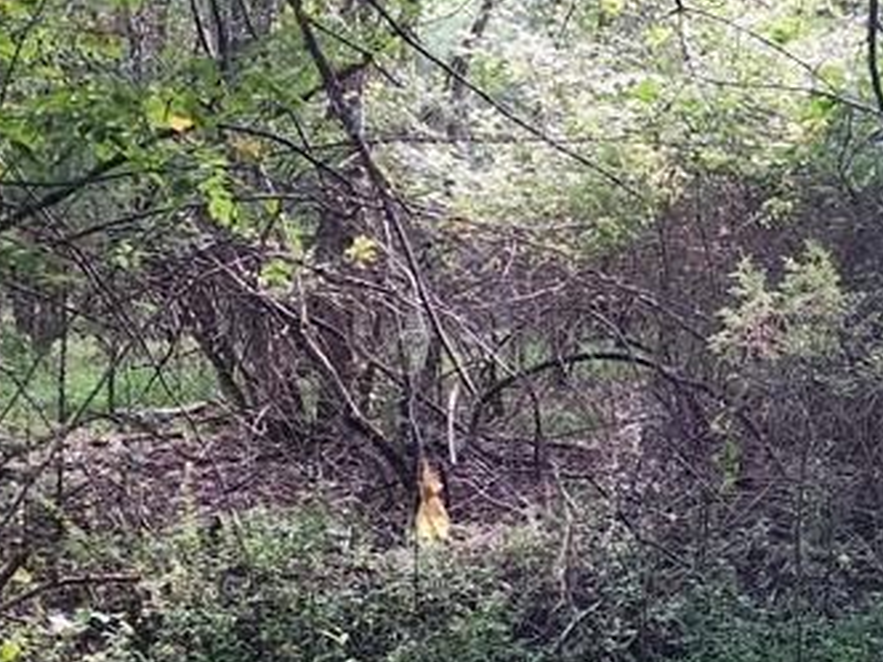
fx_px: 1811
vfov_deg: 20.5
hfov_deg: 26.2
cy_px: 526
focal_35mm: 71
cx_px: 854
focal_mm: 6.4
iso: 320
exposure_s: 1/120
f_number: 1.8
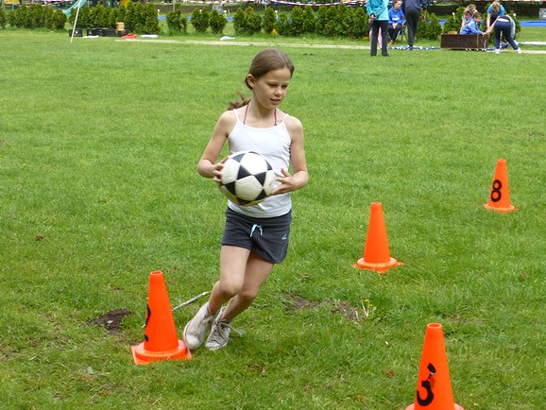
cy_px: 176
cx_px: 342
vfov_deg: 22.6
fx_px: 1026
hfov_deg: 29.7
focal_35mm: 65
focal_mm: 8.5
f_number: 4.2
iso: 100
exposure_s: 1/200
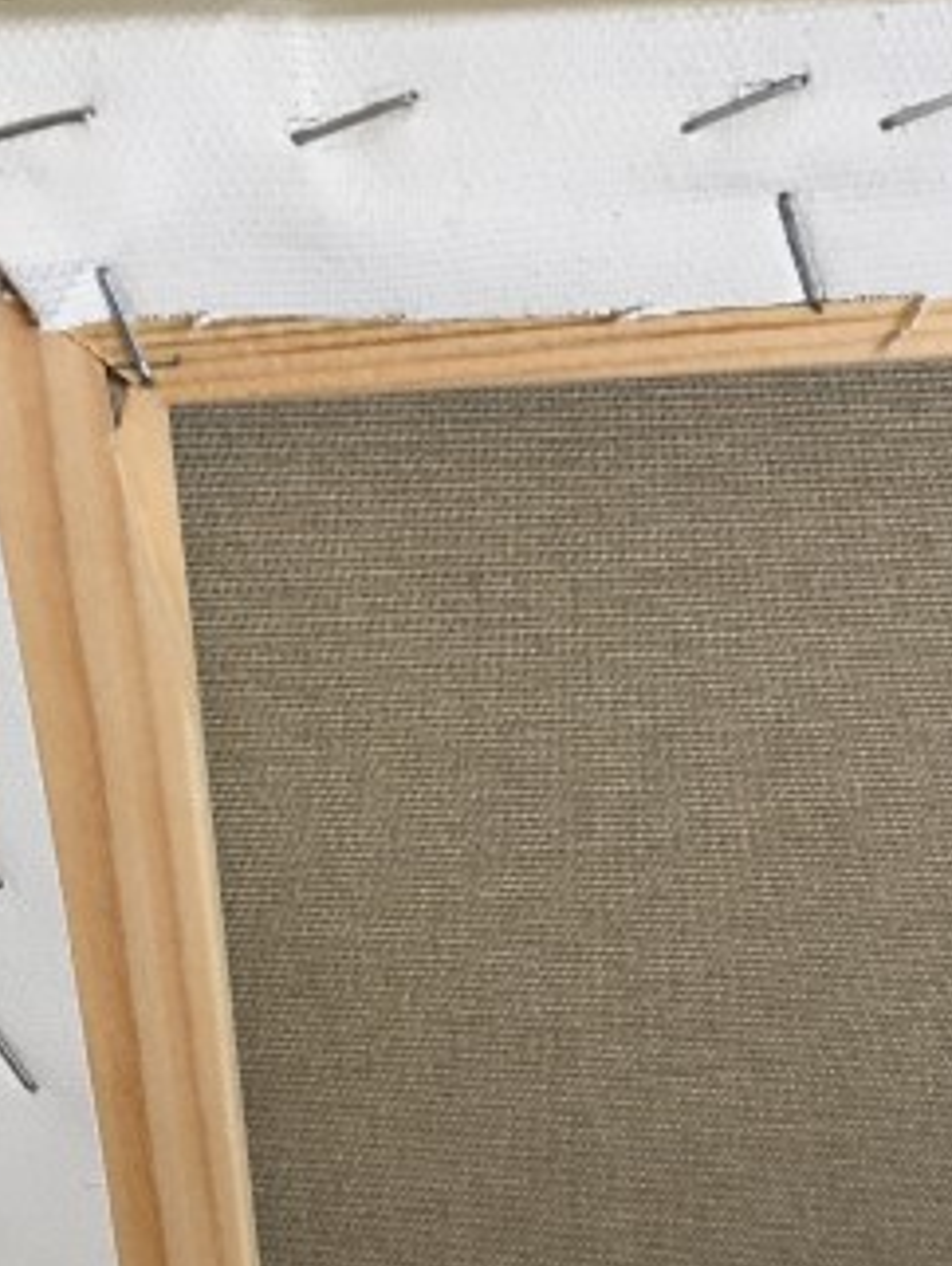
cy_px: 702
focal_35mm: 48
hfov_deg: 30.3
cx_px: 468
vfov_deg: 39.6
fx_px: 1758
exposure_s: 1/33
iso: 125
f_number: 2.2
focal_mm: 4.15
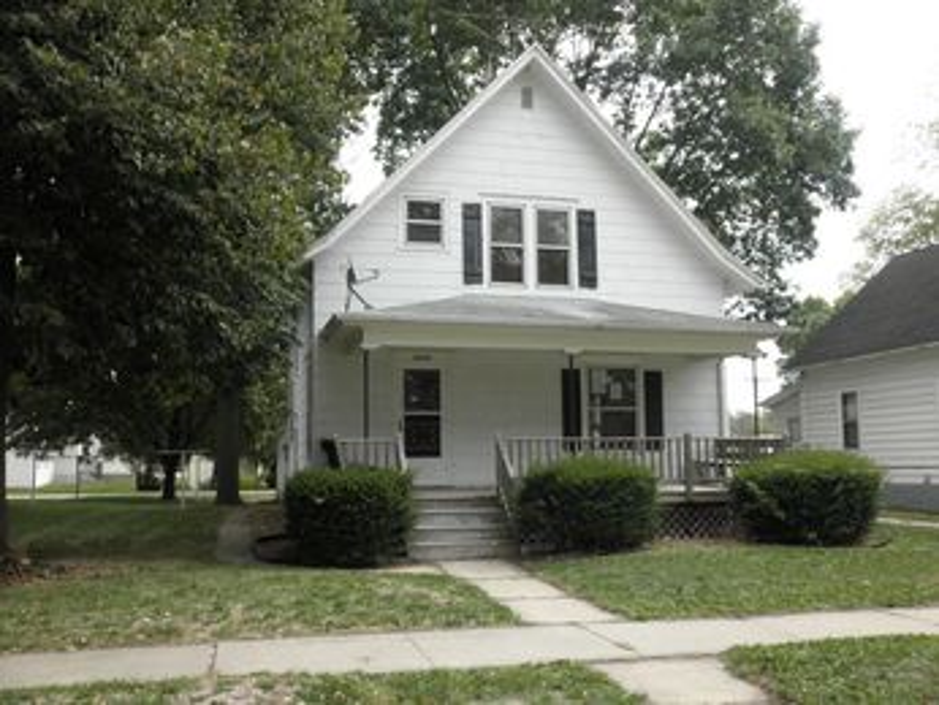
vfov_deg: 40.7
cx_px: 470
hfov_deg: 52.6
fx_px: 950
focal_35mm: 35
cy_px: 352
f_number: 3.2
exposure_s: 1/320
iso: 64
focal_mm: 6.1
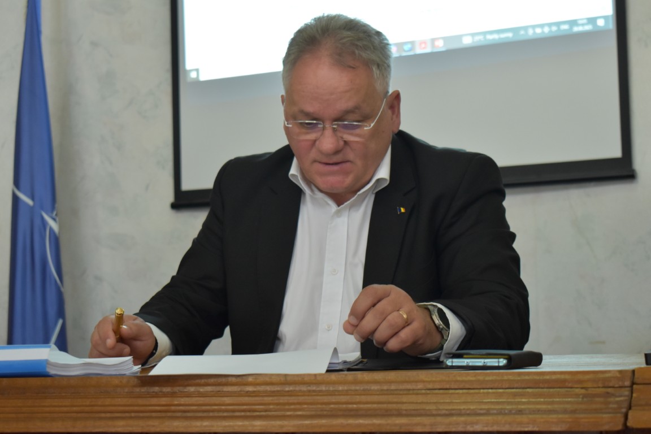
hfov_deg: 28.1
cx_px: 326
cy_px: 217
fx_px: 1302
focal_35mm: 72
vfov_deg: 18.9
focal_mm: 48
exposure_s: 1/60
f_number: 5.3
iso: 1100
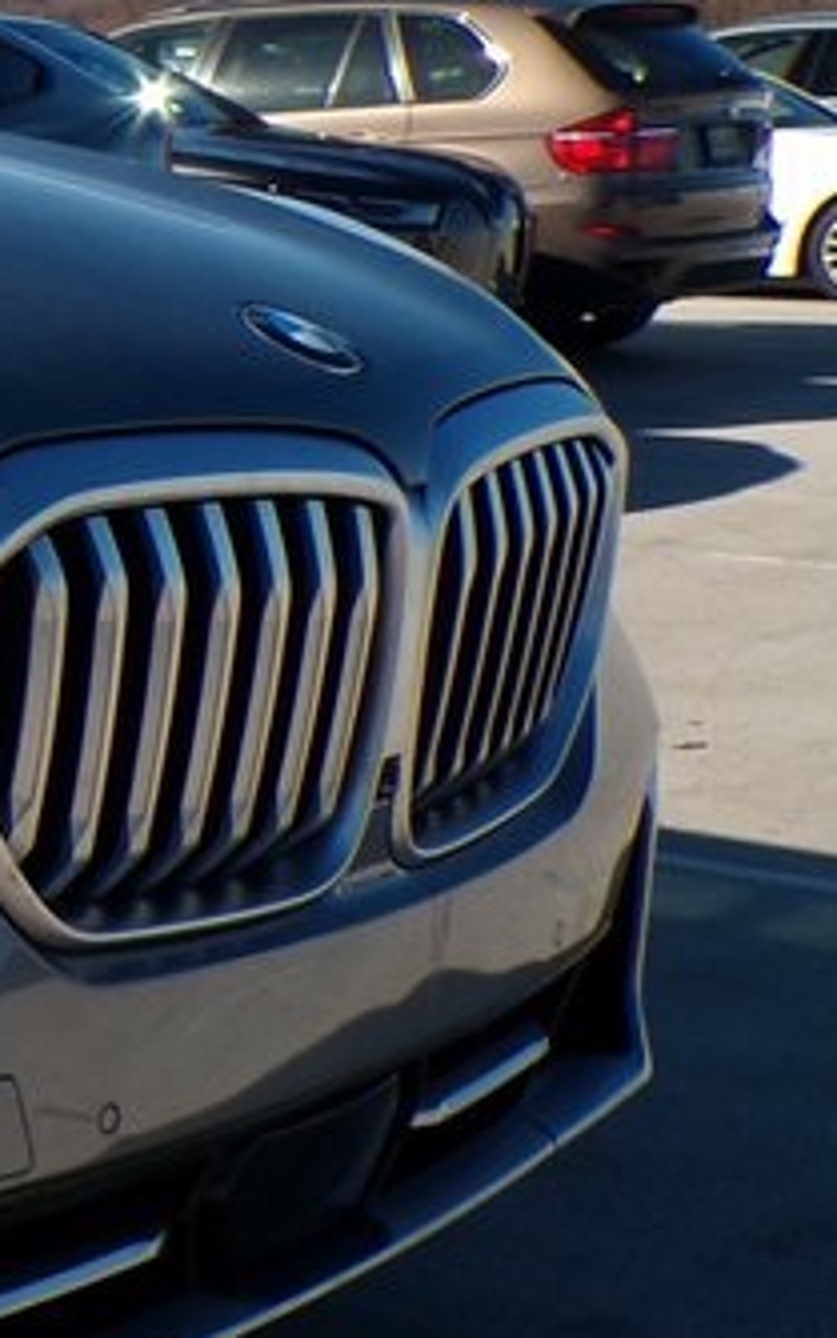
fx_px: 2844
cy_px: 749
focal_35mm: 78
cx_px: -1045
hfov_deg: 13.3
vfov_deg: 26.4
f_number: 4.4
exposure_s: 1/640
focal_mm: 4.3
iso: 100
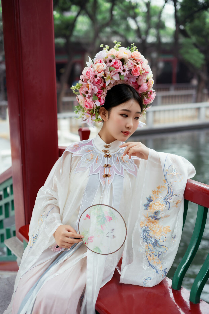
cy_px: 157
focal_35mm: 50
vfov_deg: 39.6
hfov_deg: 27.0
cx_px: 104
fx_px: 435
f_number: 2.2
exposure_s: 1/200
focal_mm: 50
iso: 160
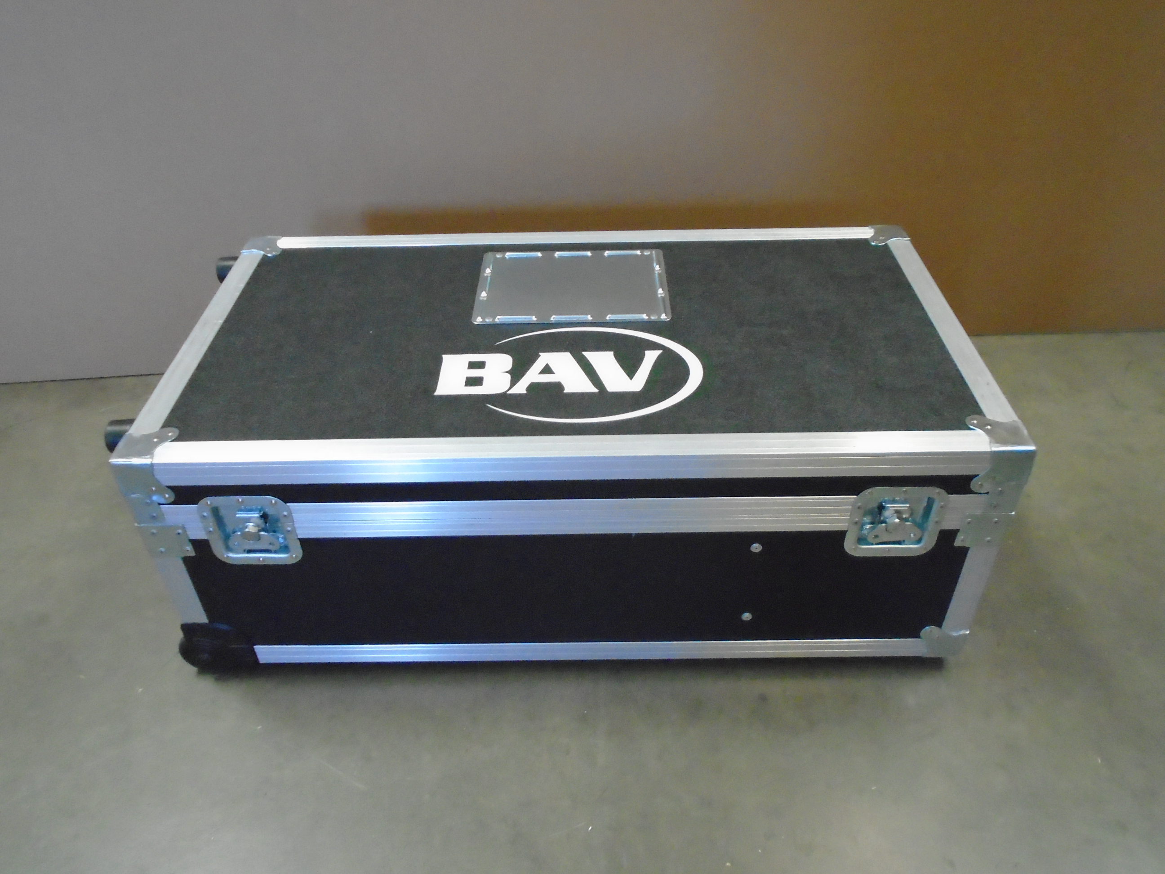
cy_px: 437
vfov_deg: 53.1
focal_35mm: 26
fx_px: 875
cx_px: 582
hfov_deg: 67.3
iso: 800
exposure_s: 1/80
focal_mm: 4.6
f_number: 3.2
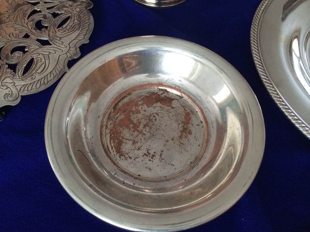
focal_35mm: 30
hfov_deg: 60.0
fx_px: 269
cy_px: 116
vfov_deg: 46.8
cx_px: 155
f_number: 2.2
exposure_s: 1/24
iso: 320
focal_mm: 4.12
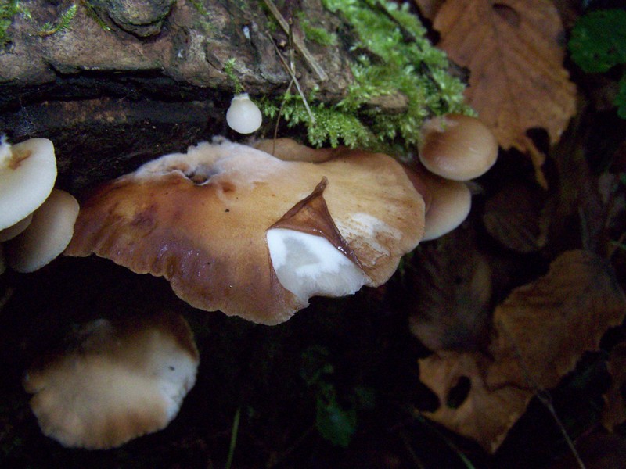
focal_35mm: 38
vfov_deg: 37.7
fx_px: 687
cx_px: 313
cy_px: 234
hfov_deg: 49.0
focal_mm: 6.3
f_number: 5
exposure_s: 1/500
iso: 400
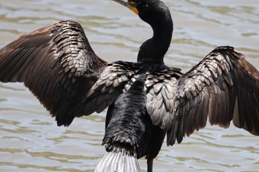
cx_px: 147
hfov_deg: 2.1
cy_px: 81
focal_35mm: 962
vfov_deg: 1.4
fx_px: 6917
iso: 100
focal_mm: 219.33
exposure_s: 1/400
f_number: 4
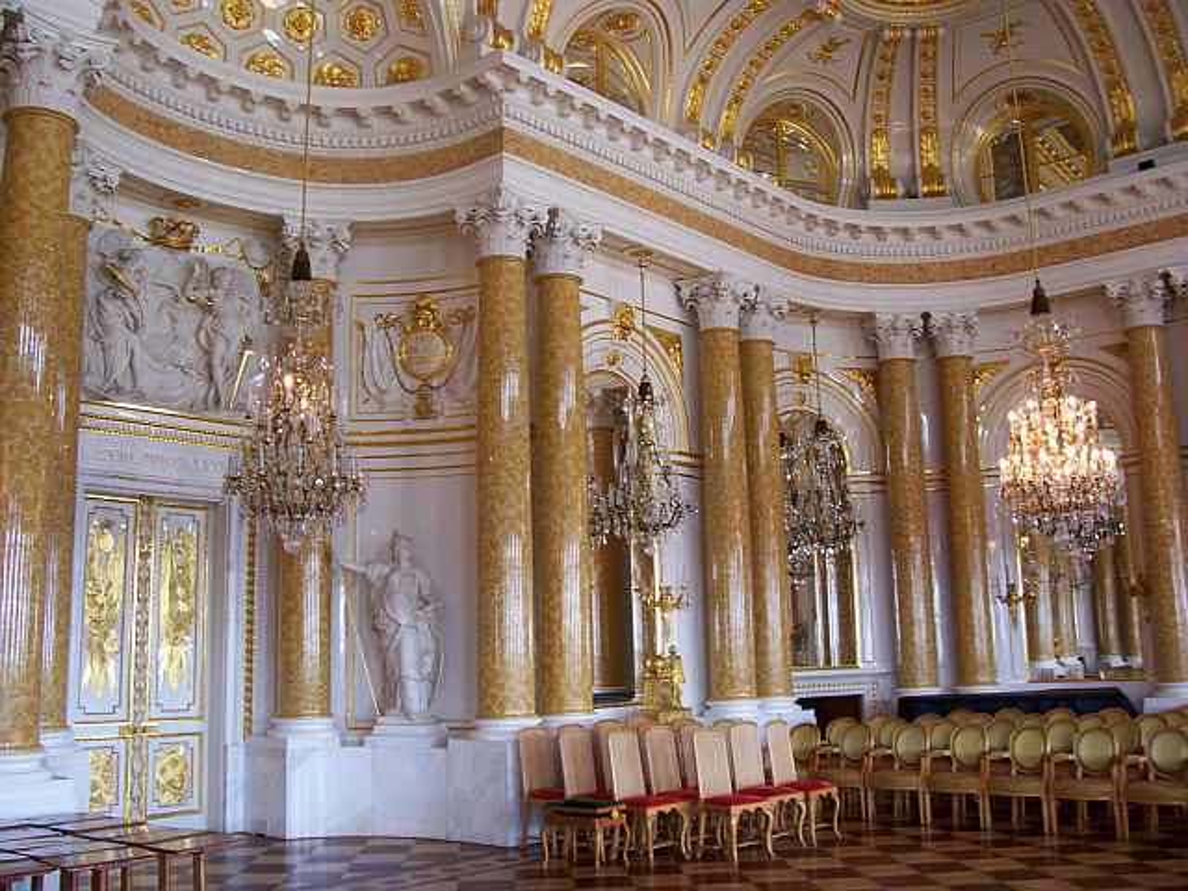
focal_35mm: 34
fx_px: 1167
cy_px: 446
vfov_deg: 41.8
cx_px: 594
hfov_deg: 54.0
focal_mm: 5.6
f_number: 2.7
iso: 160
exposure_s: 1/30.9
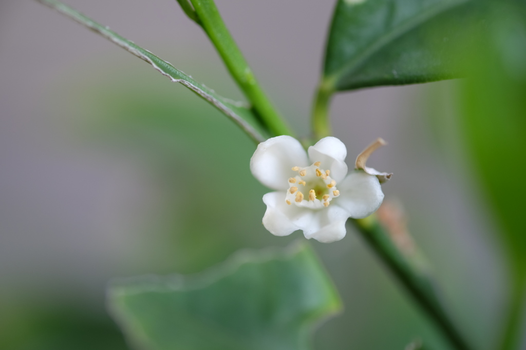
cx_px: 263
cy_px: 175
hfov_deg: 22.6
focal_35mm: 90
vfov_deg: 15.2
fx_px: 1315
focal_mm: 60
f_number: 2.4
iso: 200
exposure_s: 1/120
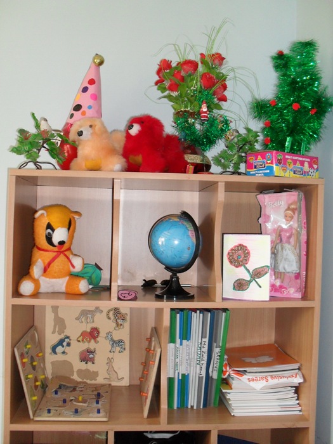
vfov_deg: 49.0
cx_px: 166
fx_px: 487
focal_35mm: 38
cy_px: 222
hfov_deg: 37.7
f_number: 2.8
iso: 200
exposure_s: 1/45
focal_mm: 6.3
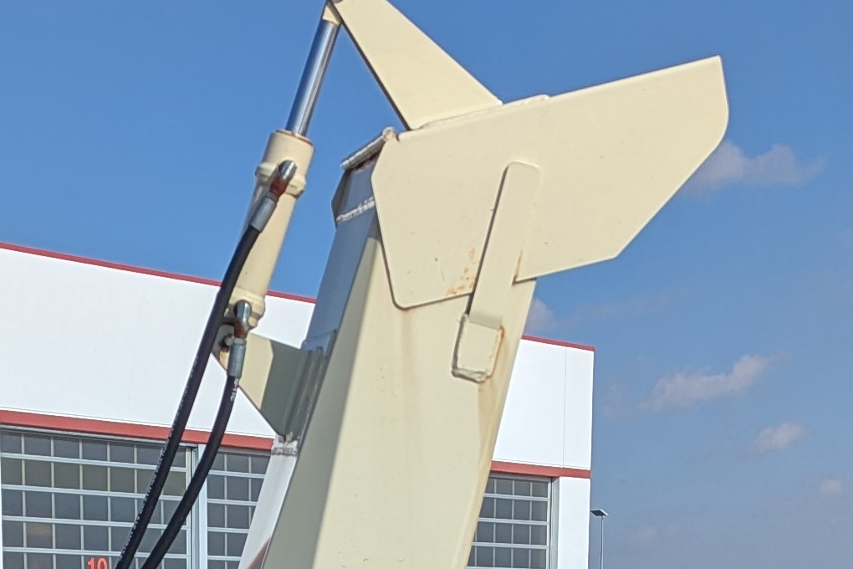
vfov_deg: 12.5
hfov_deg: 20.3
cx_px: 228
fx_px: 2369
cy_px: 1026
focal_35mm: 100
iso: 47
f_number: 1.85
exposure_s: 1/4926
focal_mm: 6.81
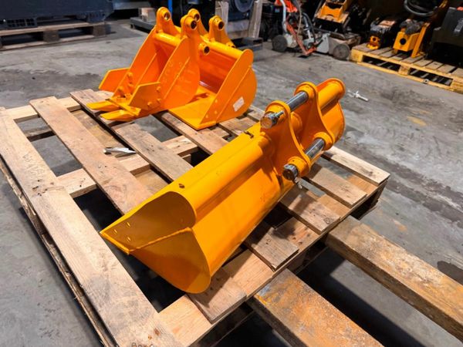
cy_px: 174
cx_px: 232
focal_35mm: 24
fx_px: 321
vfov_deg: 56.8
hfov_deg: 71.6
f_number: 1.78
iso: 200
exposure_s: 1/100
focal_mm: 6.76
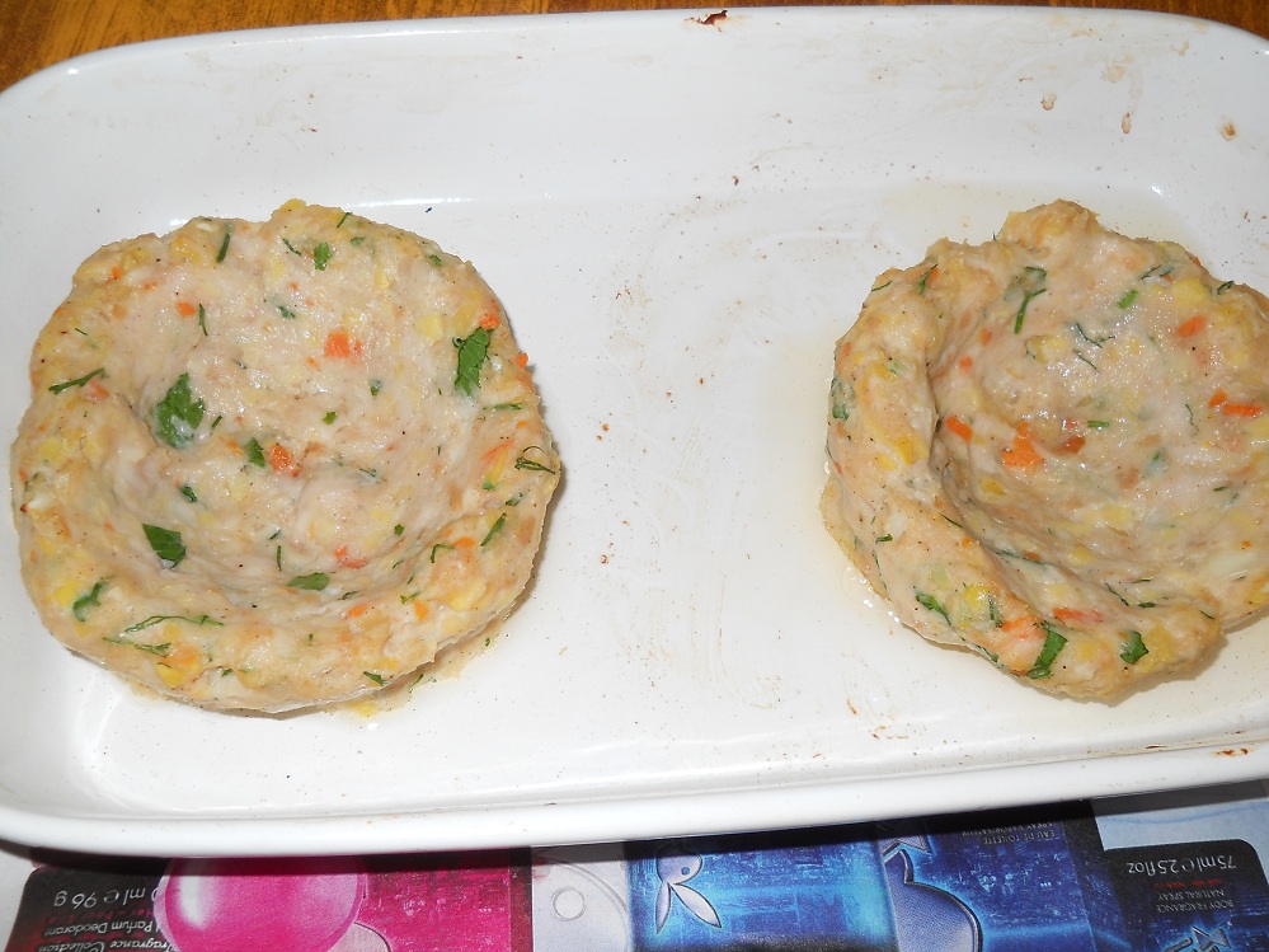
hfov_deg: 45.8
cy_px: 476
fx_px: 1503
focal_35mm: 41
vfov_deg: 35.1
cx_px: 634
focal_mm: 6.72
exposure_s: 1/30
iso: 80
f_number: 3.1
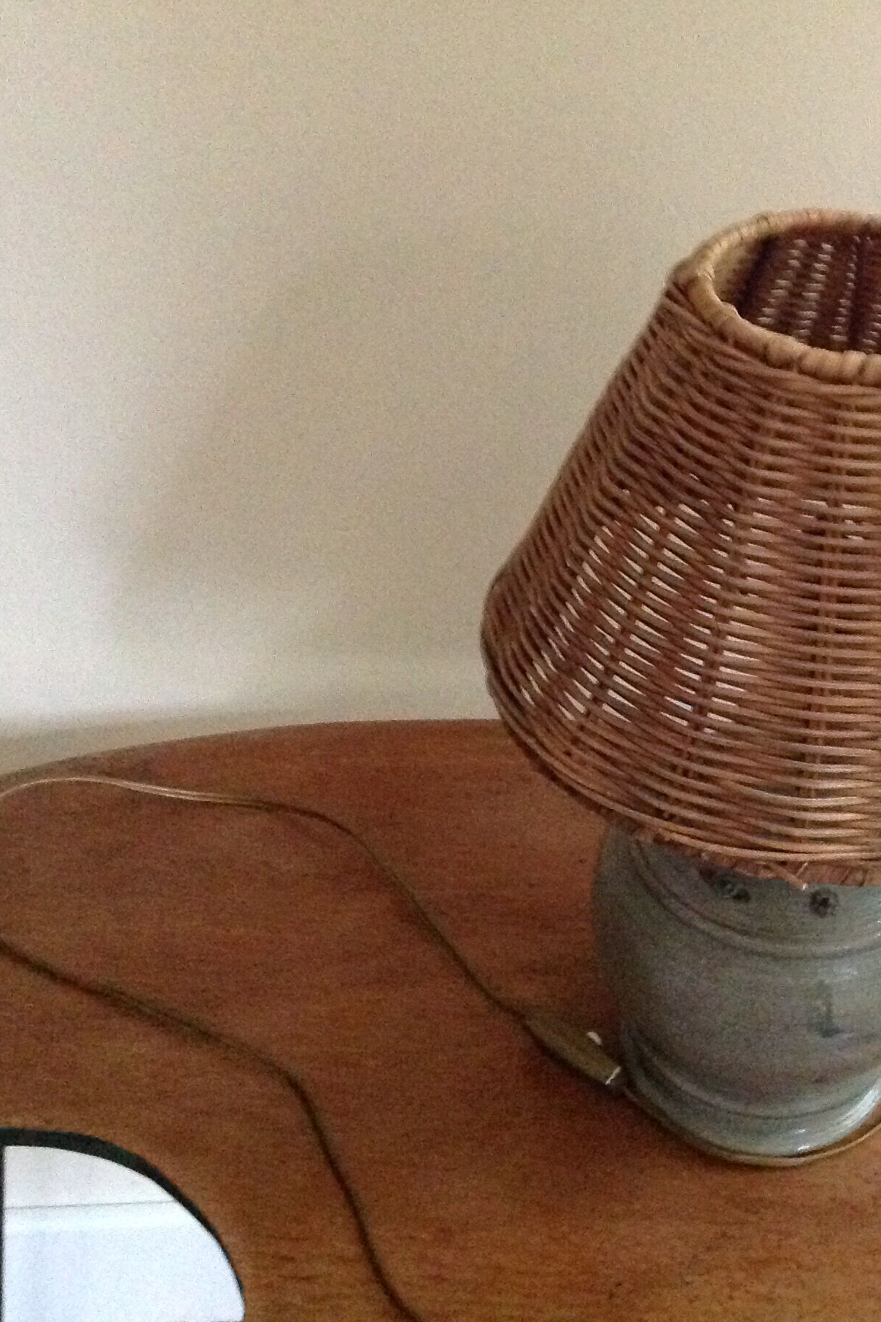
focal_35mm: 52
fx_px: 1909
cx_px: 750
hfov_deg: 25.4
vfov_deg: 38.2
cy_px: 684
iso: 800
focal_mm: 4.28
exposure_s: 1/15
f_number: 2.4
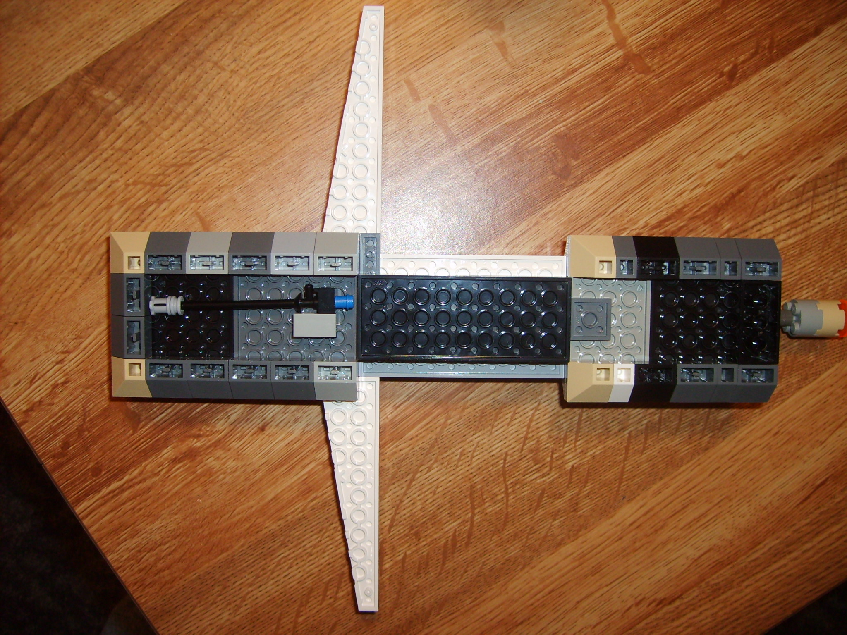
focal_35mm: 35
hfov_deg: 52.6
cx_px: 424
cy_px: 318
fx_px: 856
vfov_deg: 40.7
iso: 100
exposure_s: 1/45
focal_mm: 5.8
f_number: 2.8
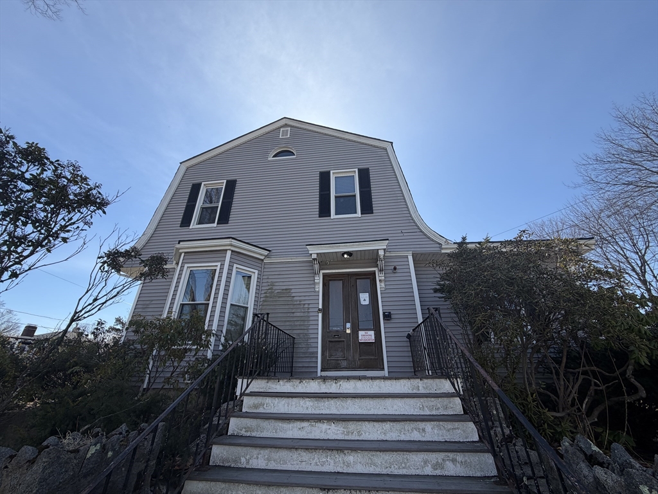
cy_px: 247
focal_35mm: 14
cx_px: 329
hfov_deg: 102.1
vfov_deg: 85.7
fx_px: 266
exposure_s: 1/770
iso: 25
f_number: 2.2
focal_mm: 2.22
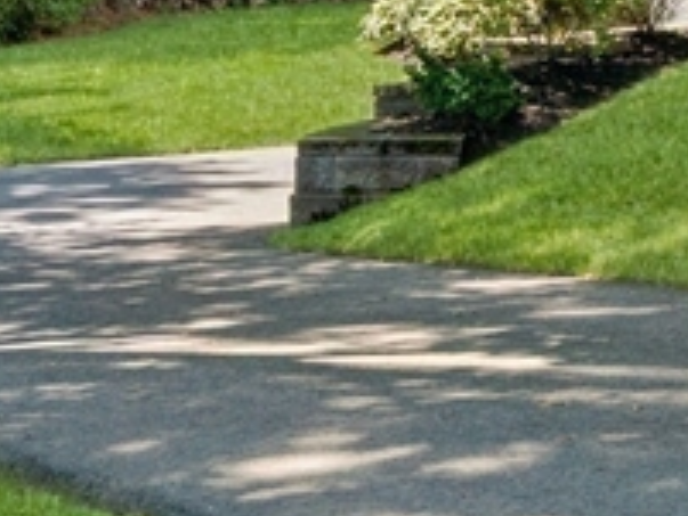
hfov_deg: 12.9
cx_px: 1119
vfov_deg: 10.1
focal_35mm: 142
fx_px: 2824
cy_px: -272
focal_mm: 29
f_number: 7.1
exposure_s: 1/400
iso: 320
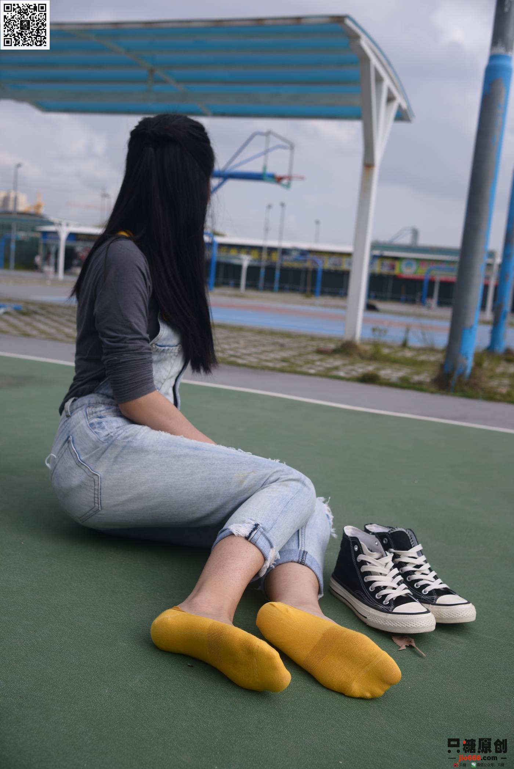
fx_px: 749
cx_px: 257
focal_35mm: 35
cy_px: 384
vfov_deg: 54.4
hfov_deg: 37.9
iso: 100
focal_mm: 35
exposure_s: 1/640
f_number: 6.3
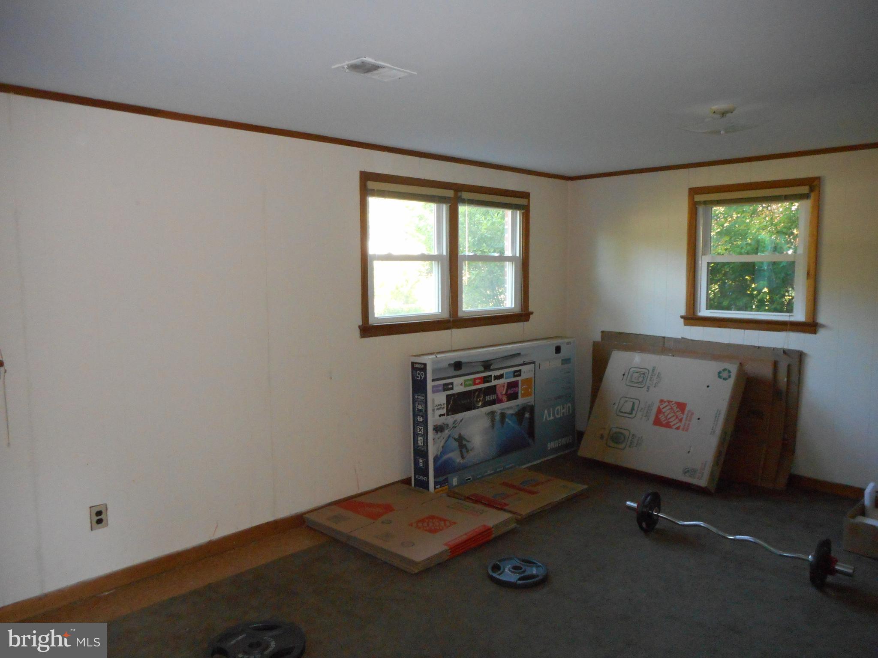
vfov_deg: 54.9
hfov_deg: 69.4
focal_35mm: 25
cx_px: 439
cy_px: 329
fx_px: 634
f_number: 3.7
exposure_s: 1/25
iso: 500
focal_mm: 4.5
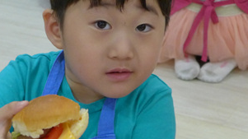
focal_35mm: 116
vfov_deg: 10.4
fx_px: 762
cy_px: 79
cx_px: 94
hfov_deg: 18.4
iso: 640
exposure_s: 1/320
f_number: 1.9
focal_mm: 9.8
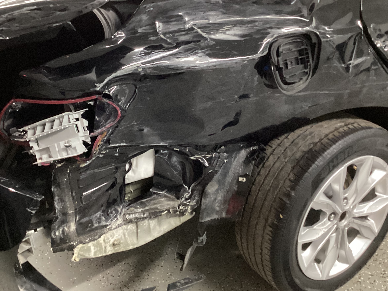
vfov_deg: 33.5
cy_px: 121
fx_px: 482
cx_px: 180
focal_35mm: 43
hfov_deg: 43.8
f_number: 2.4
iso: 500
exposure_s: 1/25
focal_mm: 3.3
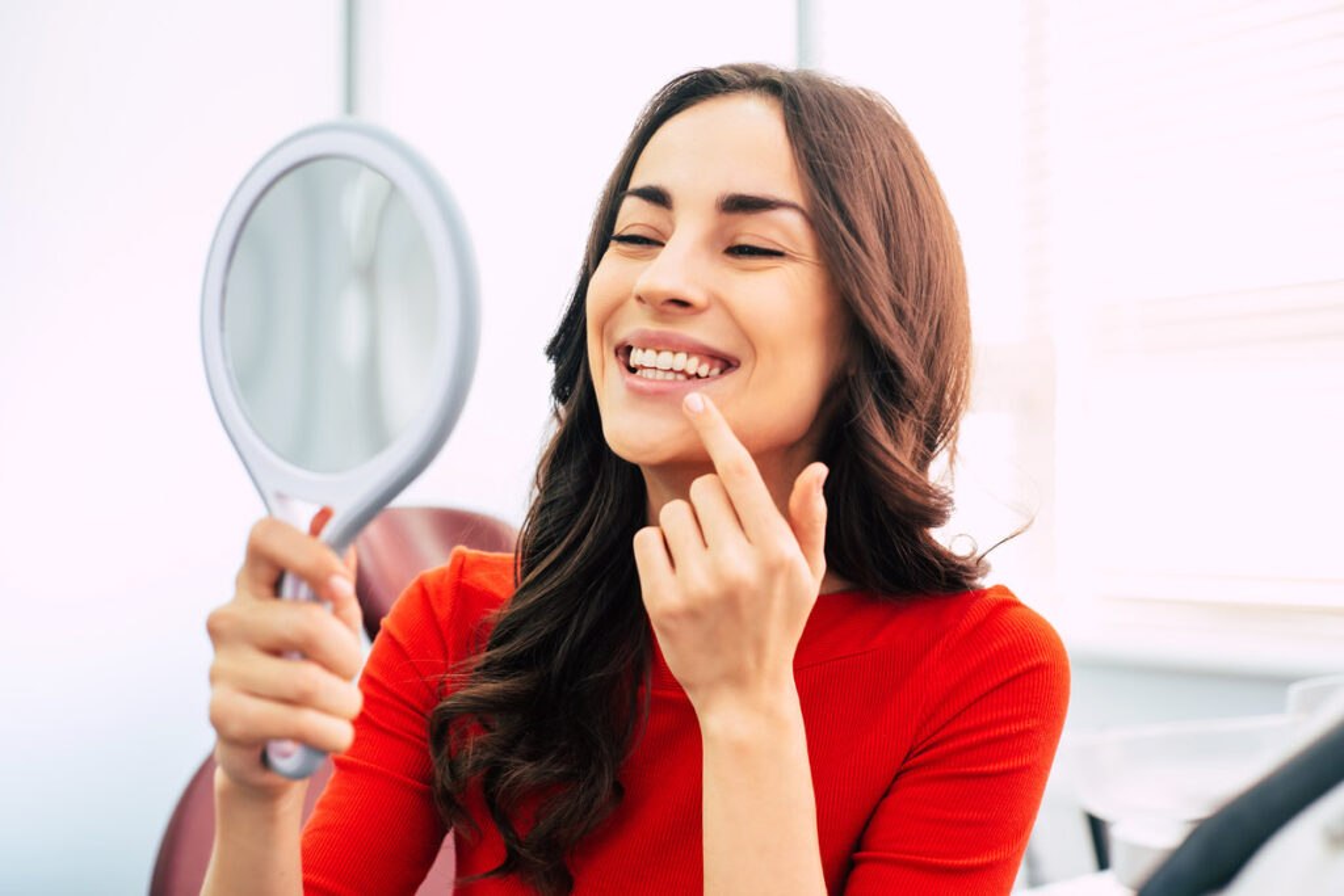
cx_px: 672
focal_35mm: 50
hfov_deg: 39.6
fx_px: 1867
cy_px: 448
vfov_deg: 27.0
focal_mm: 50
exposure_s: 1/125
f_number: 3.2
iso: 1000
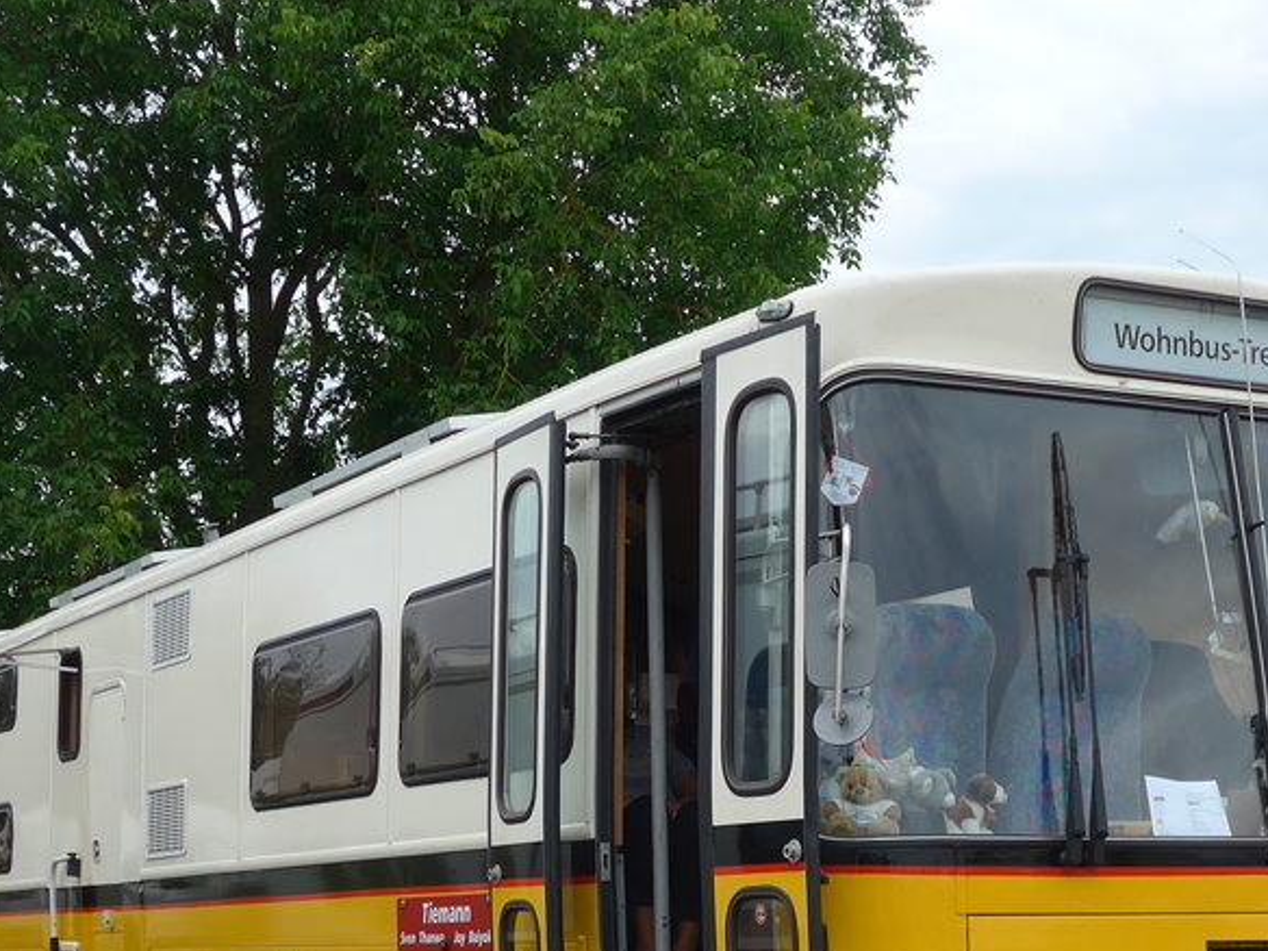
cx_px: 769
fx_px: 2711
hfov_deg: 26.3
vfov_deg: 19.6
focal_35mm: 74
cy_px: 797
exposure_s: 1/500
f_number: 2.8
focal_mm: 7.5
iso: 80
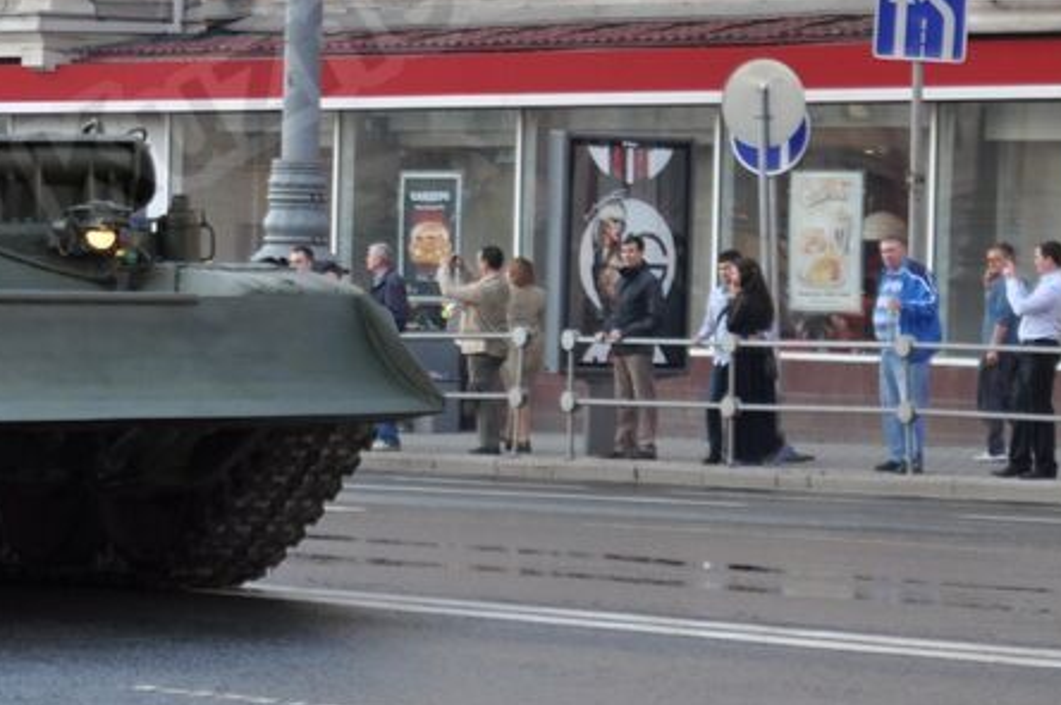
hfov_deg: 10.2
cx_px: -93
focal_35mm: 199
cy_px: 277
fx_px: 5858
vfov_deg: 6.9
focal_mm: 46
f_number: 3.2
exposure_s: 1/250
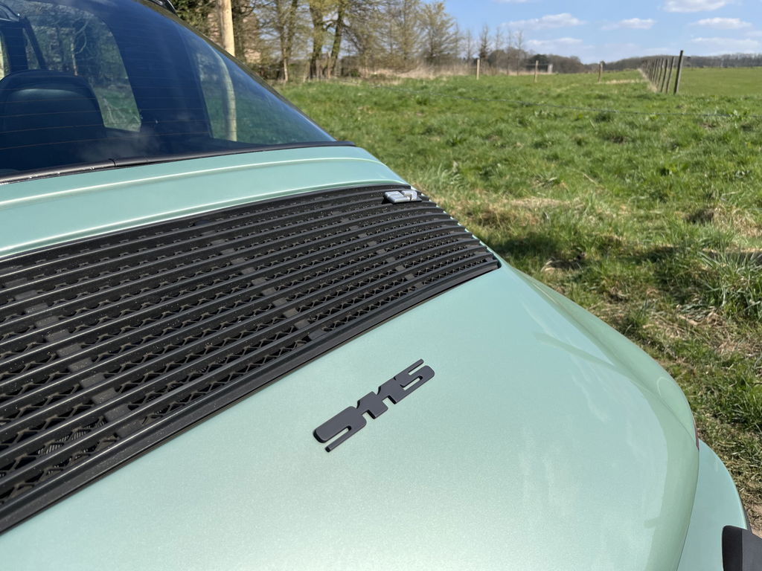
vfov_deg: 53.1
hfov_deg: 67.3
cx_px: 381
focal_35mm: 26
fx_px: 572
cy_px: 286
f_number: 1.6
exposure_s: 1/6173
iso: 50
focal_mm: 5.1
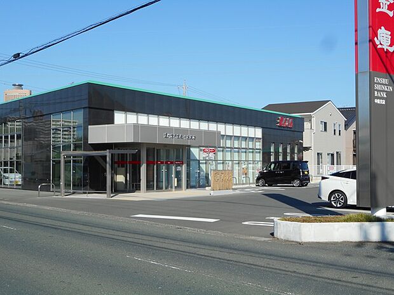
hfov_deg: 37.5
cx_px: 197
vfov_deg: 28.6
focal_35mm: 51
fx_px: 580
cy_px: 148
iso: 80
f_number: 4.9
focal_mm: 9.1
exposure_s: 1/400
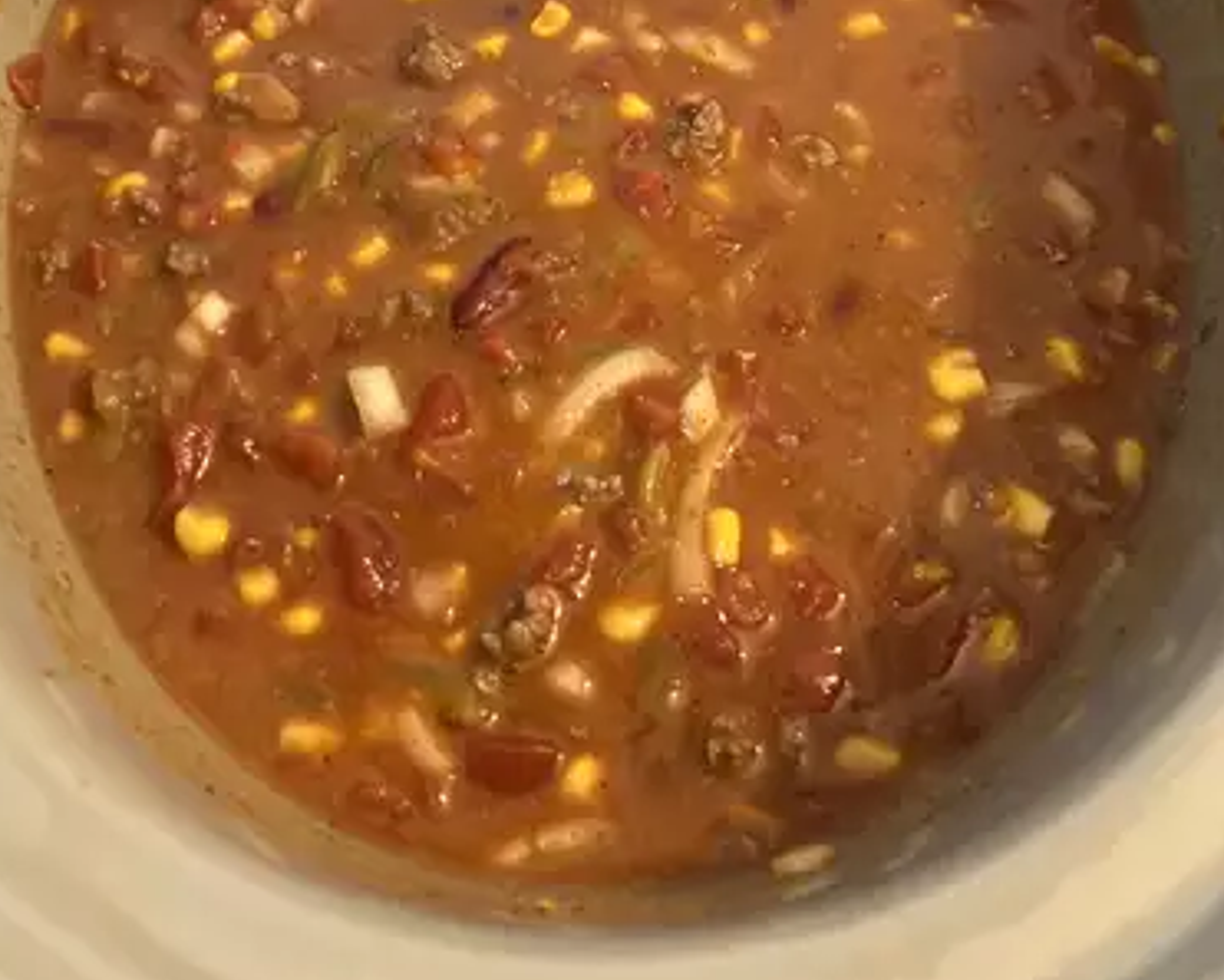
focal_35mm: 35
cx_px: 597
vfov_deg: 40.2
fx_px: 1268
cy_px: 172
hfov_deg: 51.5
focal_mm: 5.7
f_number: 1.5
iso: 400
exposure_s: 1/60
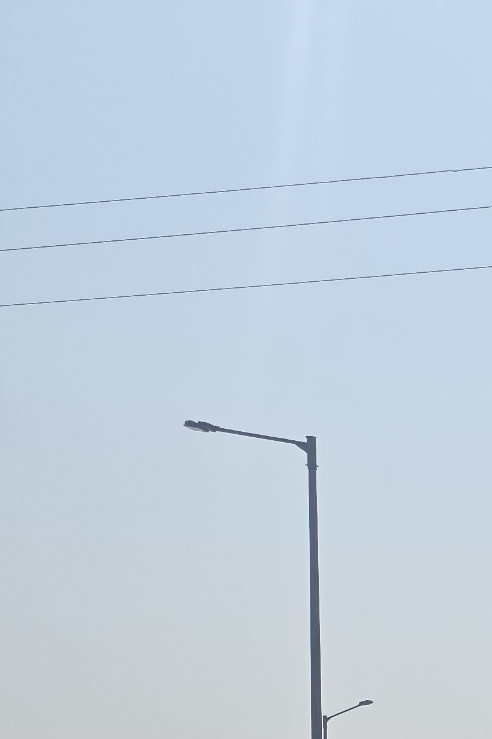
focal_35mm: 78
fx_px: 1599
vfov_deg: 23.9
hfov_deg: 14.9
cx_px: 926
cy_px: 859
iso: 12
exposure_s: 1/1951
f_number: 1.7
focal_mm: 6.3
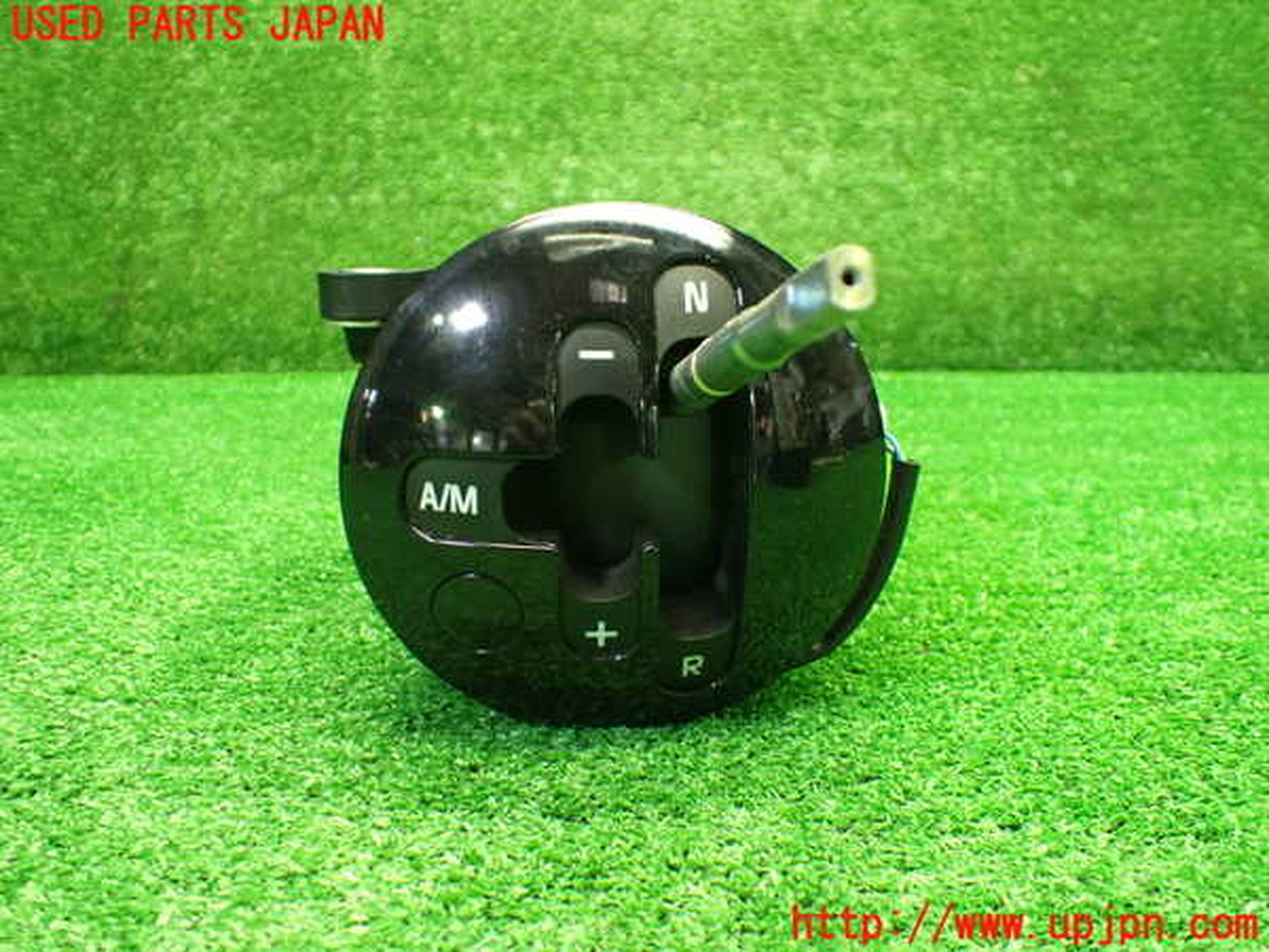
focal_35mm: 30
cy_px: 476
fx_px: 1100
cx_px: 634
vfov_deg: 46.8
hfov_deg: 60.0
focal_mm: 5.4
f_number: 2.3
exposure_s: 1/60
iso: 800
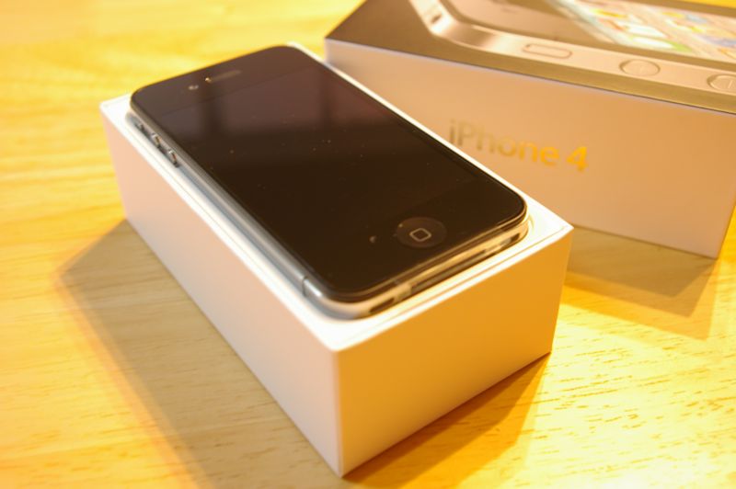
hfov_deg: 46.4
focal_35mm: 42
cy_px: 244
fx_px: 858
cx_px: 368
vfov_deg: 31.8
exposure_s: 1/4
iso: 200
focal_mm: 28
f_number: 5.6
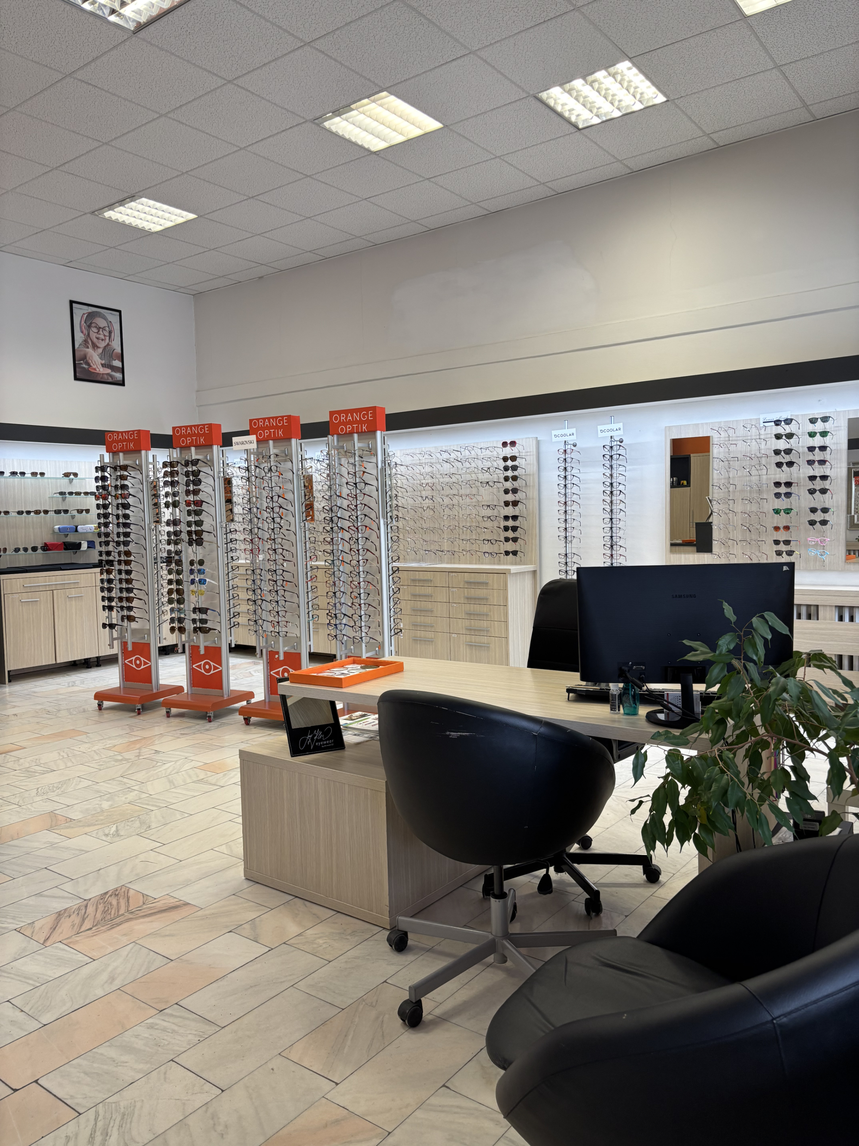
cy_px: 573
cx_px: 430
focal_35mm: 26
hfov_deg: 53.1
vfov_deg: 67.3
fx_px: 860
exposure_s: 1/100
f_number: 1.6
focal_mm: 6
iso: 100
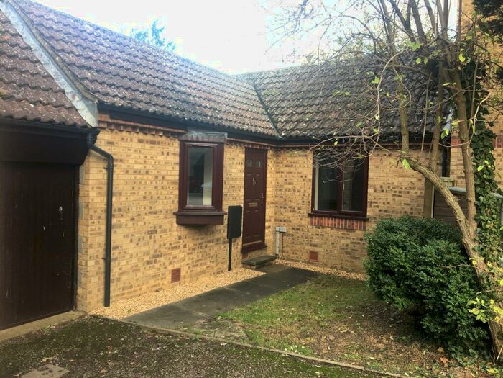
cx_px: 252
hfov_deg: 61.7
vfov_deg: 48.2
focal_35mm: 29
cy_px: 189
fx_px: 421
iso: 32
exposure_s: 1/100
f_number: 2.2
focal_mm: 4.15
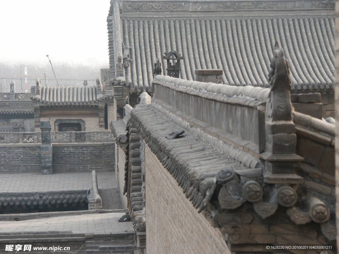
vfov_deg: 10.0
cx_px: 170
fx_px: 1459
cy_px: 127
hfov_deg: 13.3
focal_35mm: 149
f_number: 4
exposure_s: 1/125
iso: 100
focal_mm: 37.82
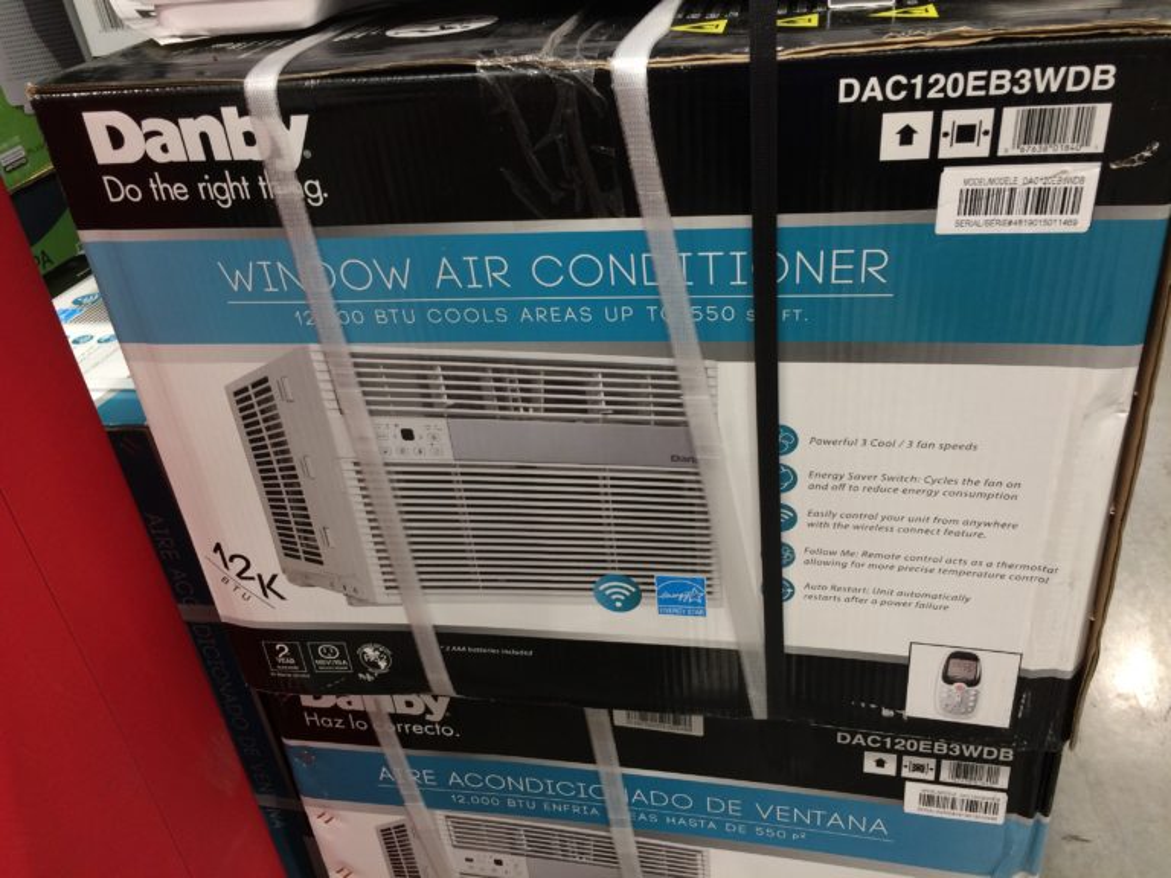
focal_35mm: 29
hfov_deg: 61.7
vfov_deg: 48.2
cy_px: 439
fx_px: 981
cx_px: 586
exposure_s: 1/30
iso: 80
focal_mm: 4.15
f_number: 2.2
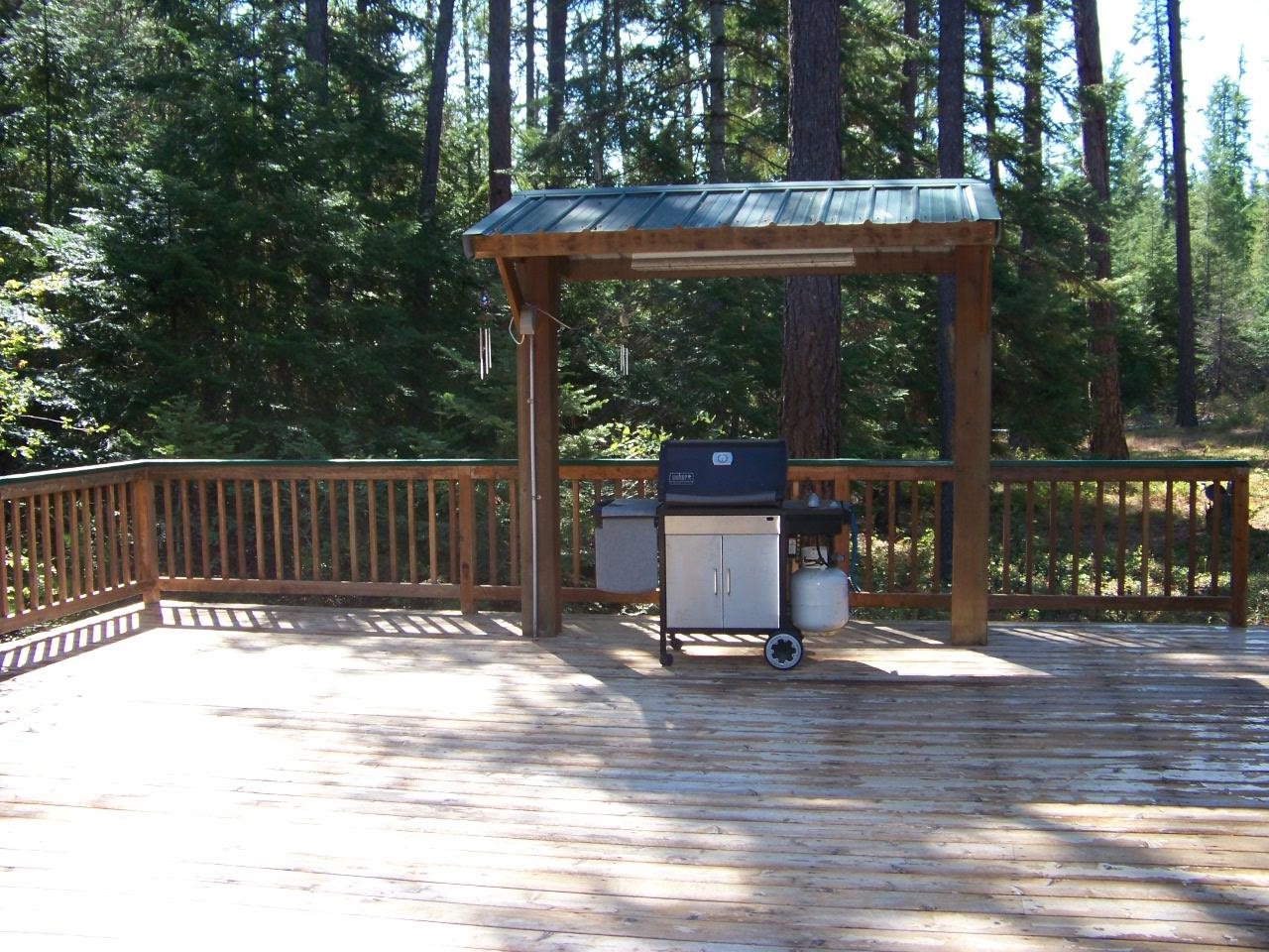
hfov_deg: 51.4
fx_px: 1320
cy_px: 476
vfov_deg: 39.7
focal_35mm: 36
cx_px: 634
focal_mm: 5.85
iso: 64
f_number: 2.8
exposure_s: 1/200
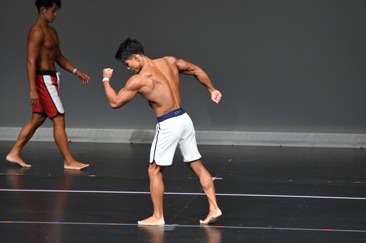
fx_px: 3506
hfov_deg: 6.0
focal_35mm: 345
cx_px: 183
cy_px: 122
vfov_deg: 4.0
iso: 4000
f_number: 5.6
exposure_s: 1/400
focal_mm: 230
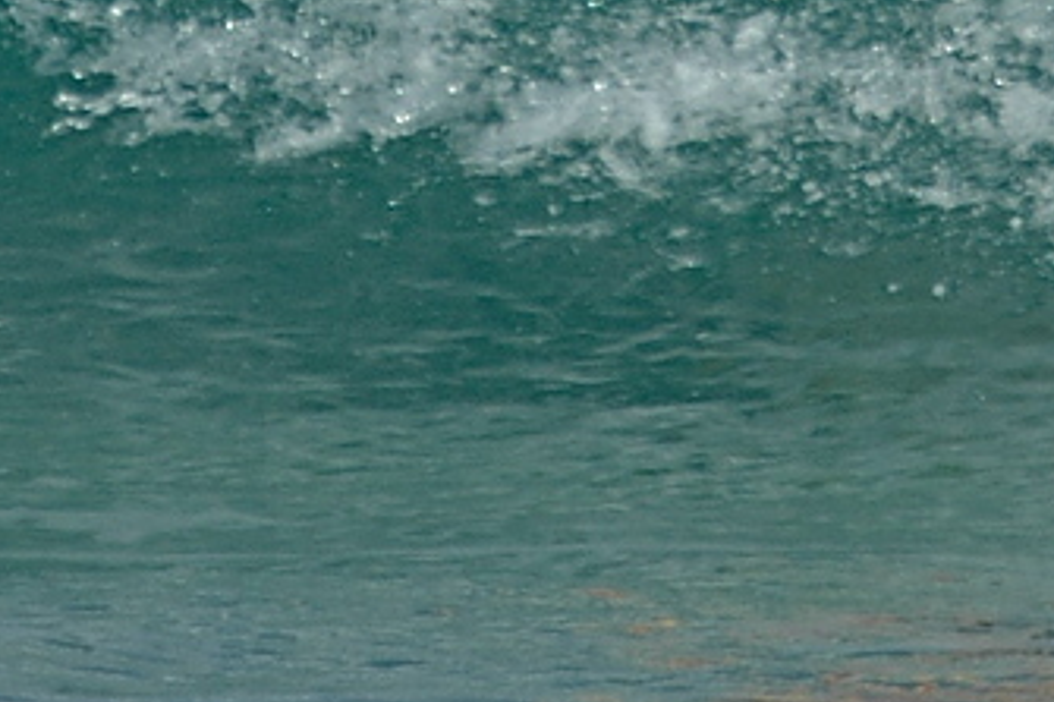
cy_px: -954
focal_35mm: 2868
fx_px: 83924
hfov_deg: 0.7
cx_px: 673
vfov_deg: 0.5
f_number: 5.6
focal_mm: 400
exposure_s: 1/1250
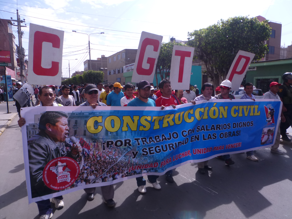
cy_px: 110
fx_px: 202
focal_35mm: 24
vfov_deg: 56.8
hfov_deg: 71.6
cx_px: 146
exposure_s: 1/640
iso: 100
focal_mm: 4.3
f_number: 4
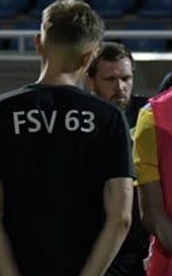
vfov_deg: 5.3
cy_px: 204
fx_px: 2994
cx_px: 208
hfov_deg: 3.3
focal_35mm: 399
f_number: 2.8
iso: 8000
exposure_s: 1/500
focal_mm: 70
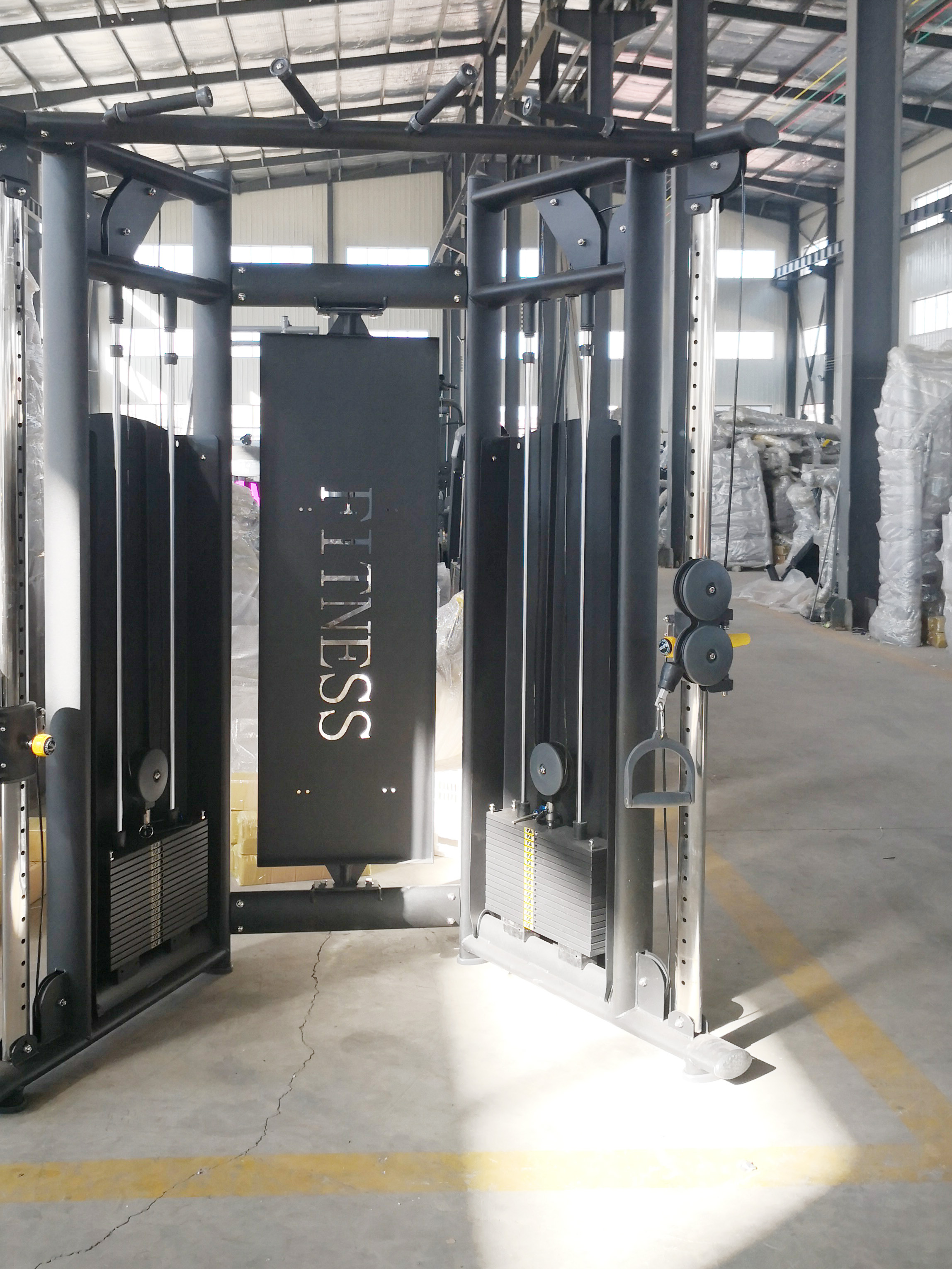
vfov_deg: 52.3
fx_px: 1283
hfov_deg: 40.6
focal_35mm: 35
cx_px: 398
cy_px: 522
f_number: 1.6
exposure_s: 1/173
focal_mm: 3.95
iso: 50
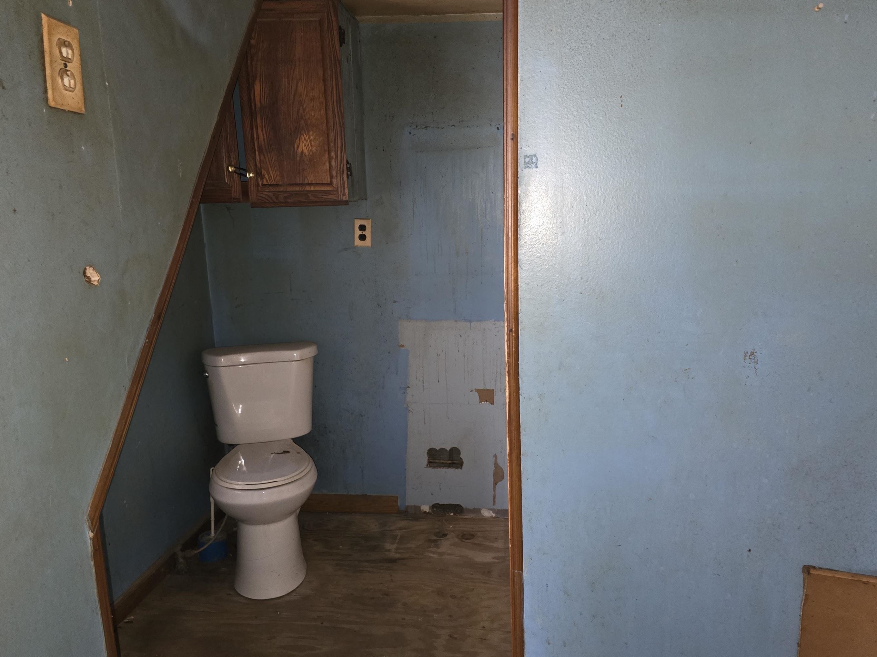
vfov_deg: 53.1
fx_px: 659
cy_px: 337
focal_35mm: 26
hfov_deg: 67.2
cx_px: 469
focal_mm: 6.3
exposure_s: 1/12
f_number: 1.7
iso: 800
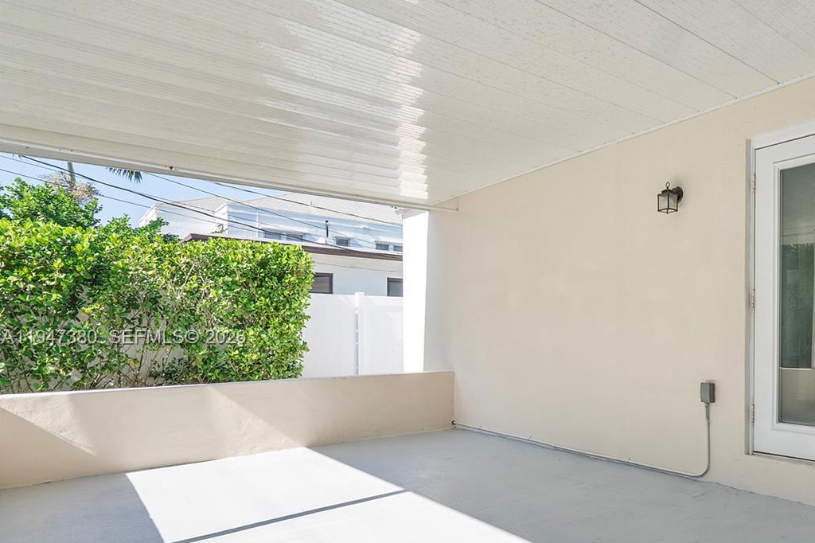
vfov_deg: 50.7
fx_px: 566
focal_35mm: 25
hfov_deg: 65.9
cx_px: 635
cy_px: 339
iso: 500
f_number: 8
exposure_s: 1/400
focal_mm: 16
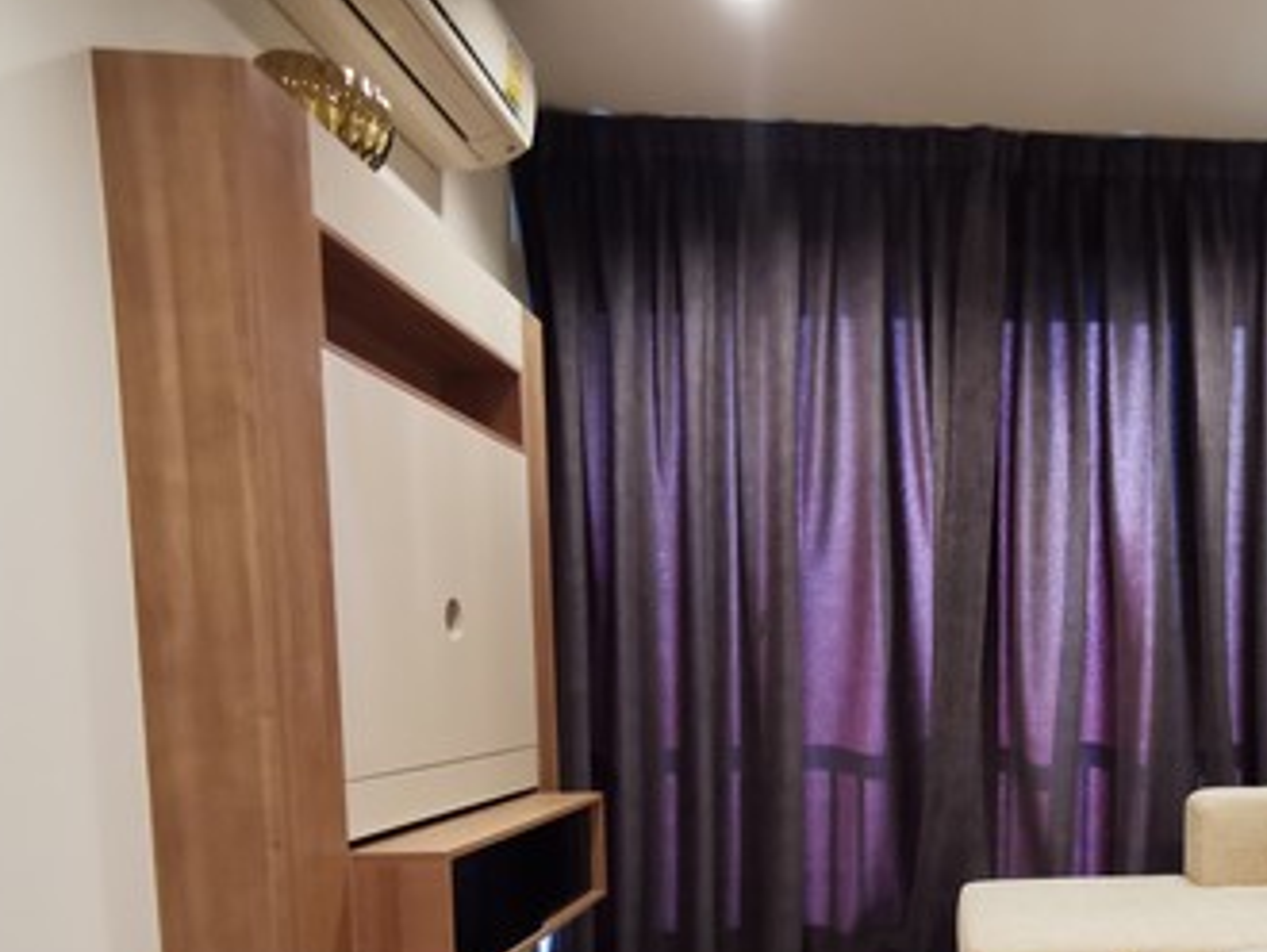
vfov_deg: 43.3
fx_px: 1135
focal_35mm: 31
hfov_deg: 53.6
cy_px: 764
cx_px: 1048
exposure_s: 1/20
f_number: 2.2
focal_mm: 2.35
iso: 500
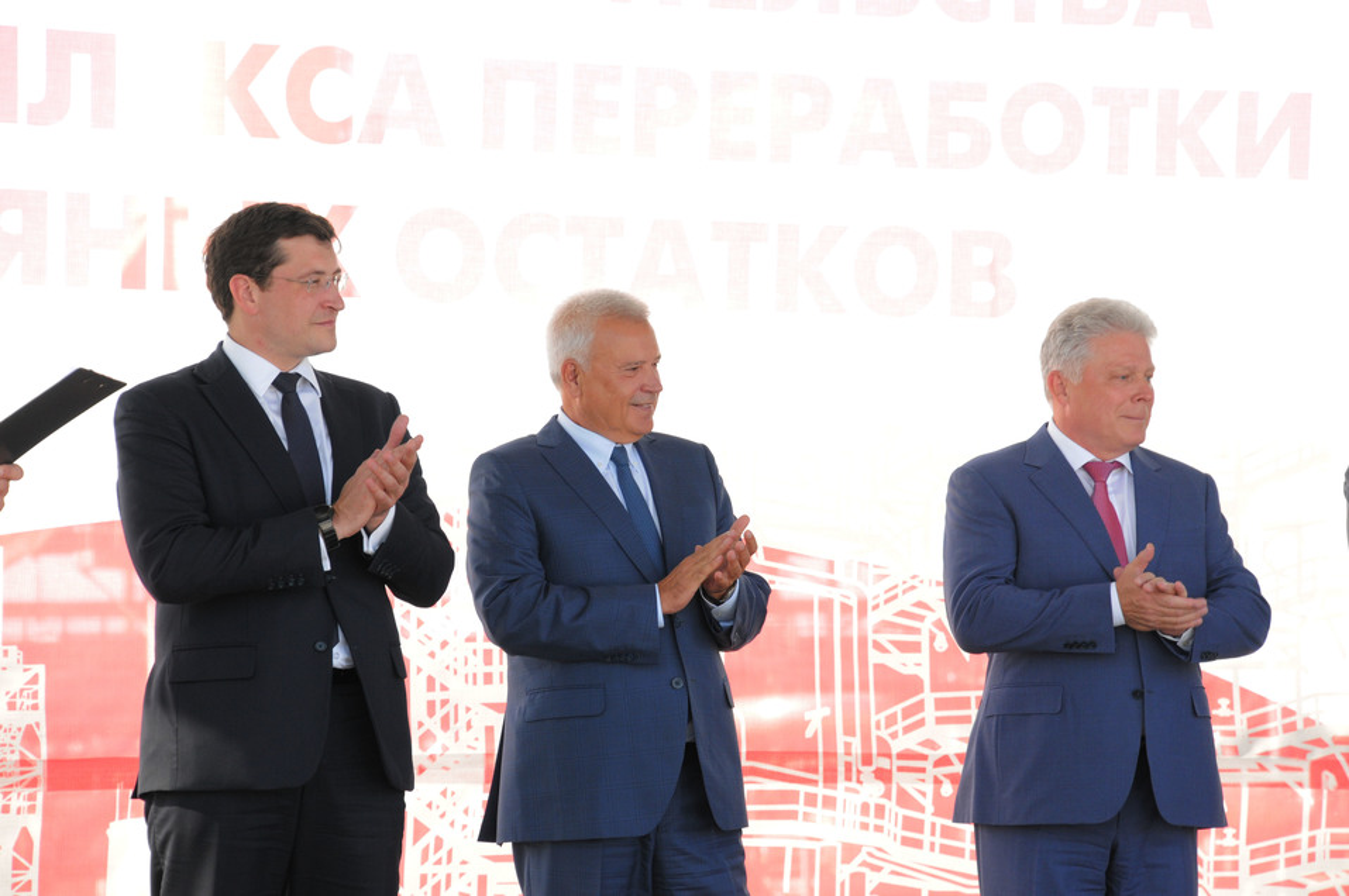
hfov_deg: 12.5
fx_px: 6176
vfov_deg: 8.3
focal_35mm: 165
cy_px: 448
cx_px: 674
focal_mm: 110
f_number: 8
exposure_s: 1/250
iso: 640
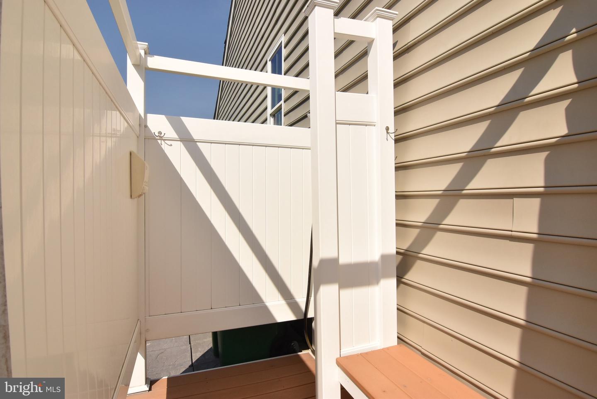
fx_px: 299
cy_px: 200
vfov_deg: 67.5
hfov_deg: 90.0
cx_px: 298
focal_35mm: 18
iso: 800
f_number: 16
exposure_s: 1/1000
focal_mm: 12
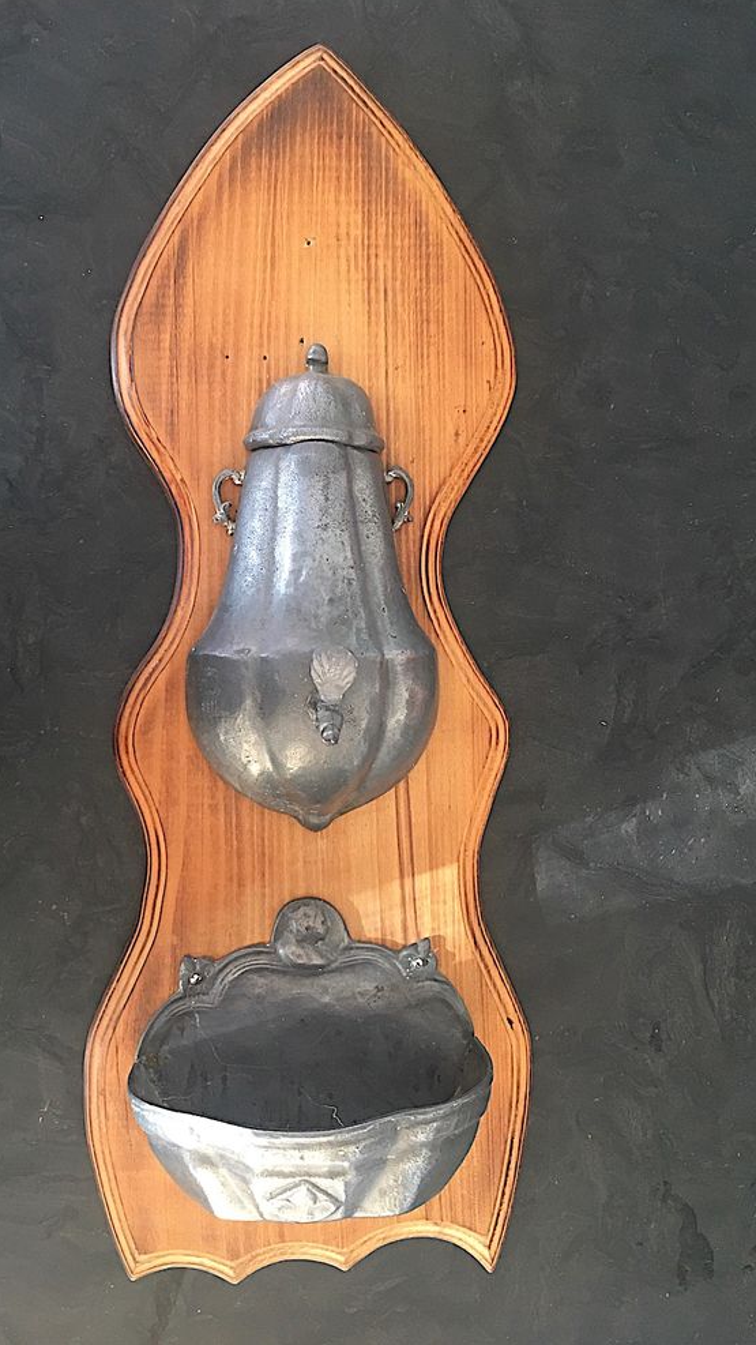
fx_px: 1141
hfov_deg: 36.6
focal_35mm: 32
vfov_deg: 61.0
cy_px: 666
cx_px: 331
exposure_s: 1/10
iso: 100
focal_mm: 4.15
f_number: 2.2
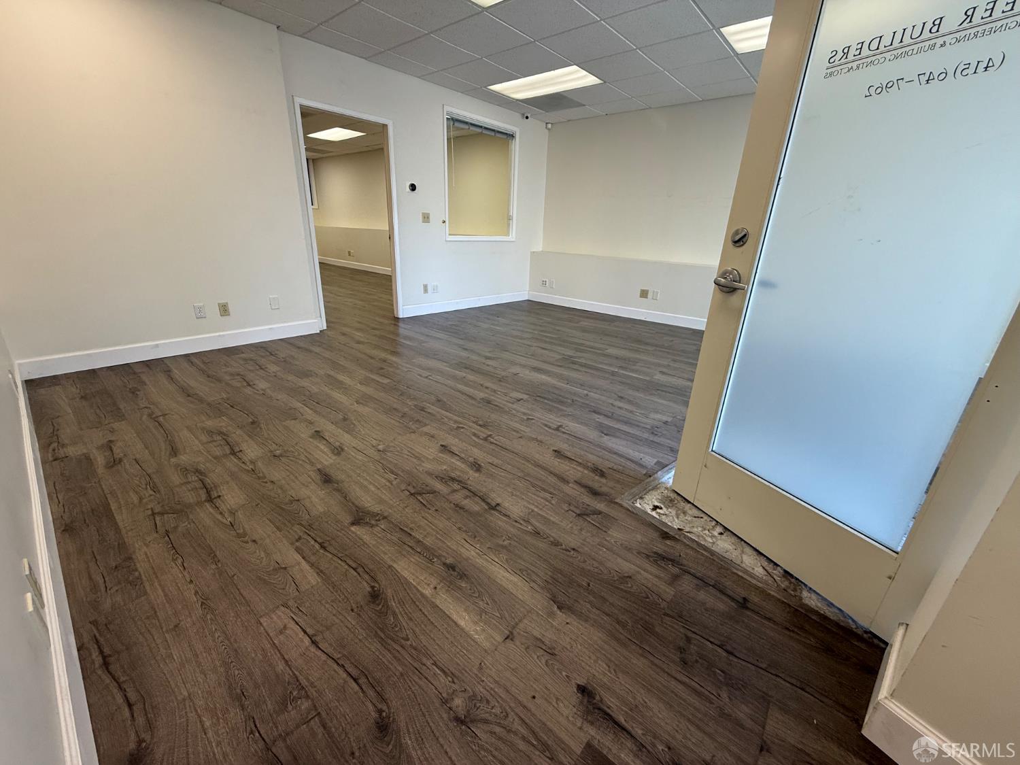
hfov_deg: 102.1
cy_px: 382
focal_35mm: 14
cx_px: 510
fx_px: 413
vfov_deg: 85.7
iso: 125
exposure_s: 1/120
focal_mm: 2.22
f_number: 2.2
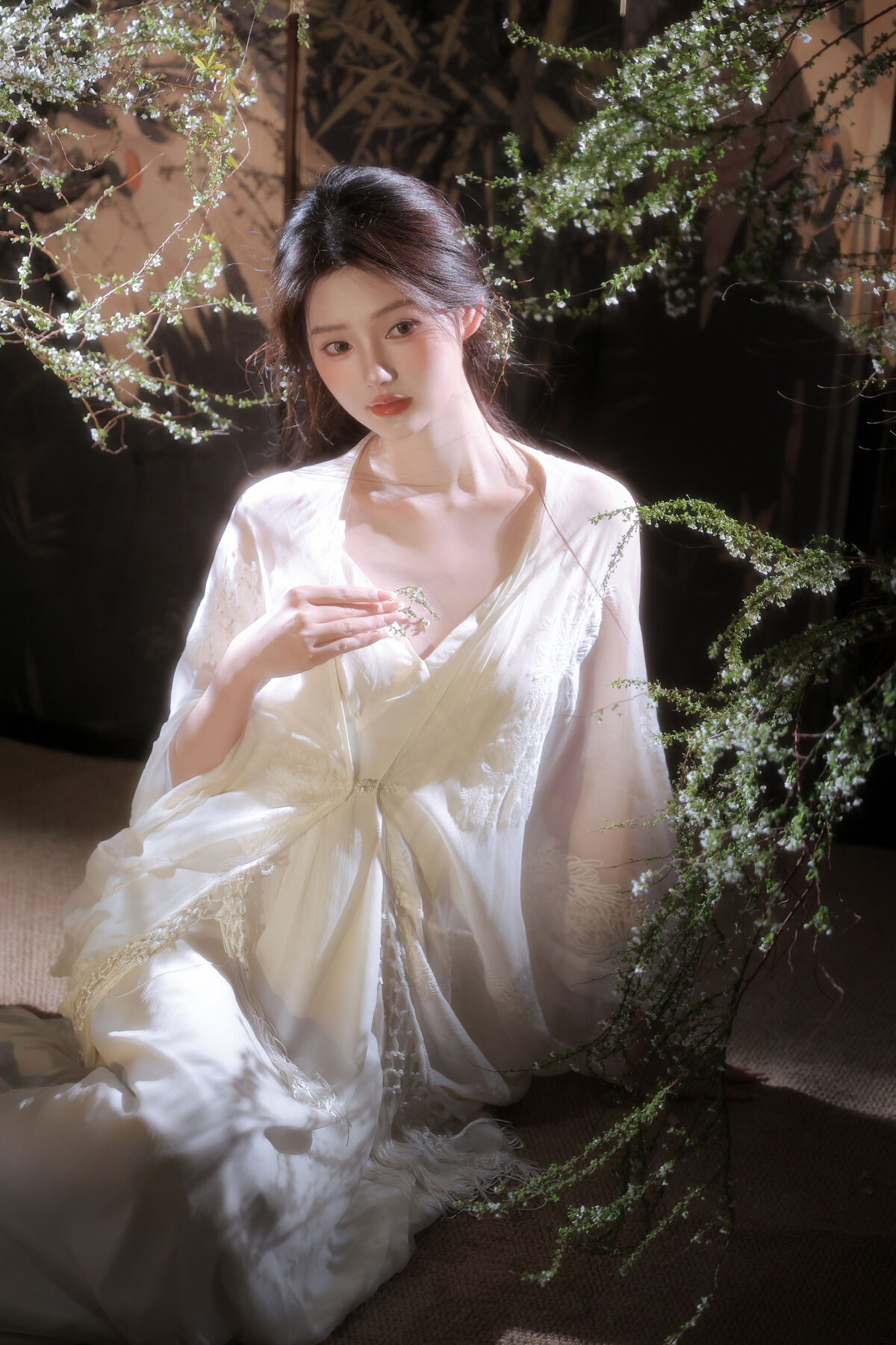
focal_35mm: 69
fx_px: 2576
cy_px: 672
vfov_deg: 29.2
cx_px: 448
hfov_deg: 19.7
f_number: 2.8
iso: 2000
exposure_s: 1/100
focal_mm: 70
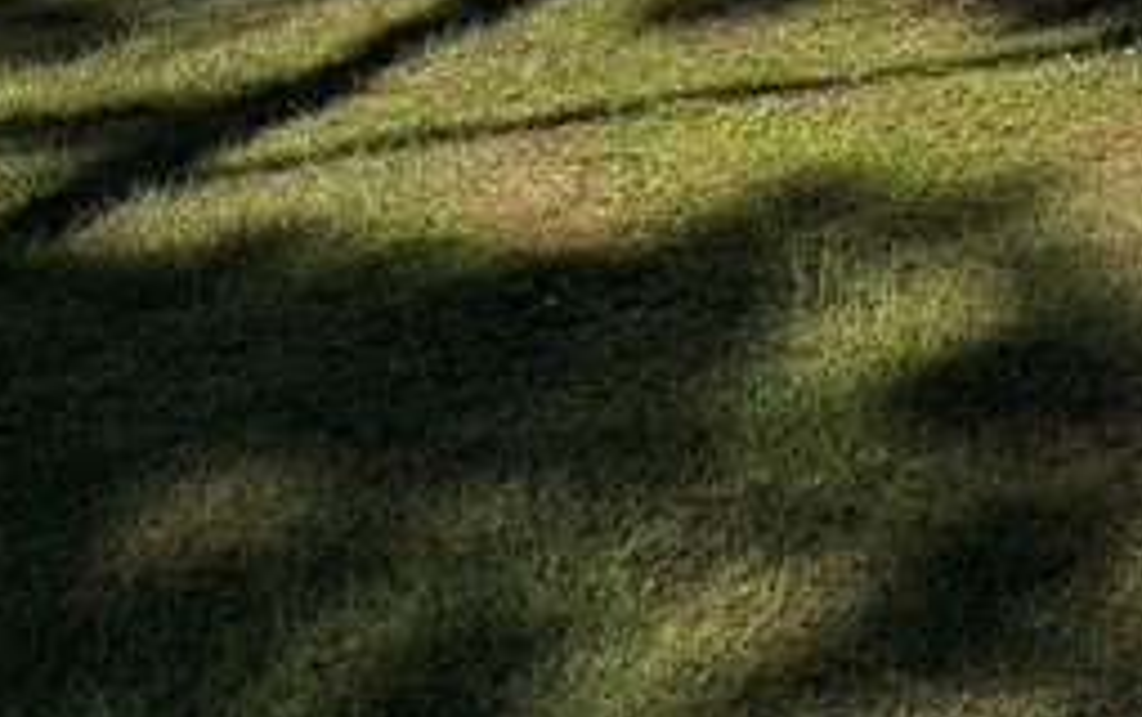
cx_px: 2181
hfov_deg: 16.4
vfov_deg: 11.5
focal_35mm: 102
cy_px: -735
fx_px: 3178
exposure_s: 1/4975
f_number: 1.78
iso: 80
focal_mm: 6.76
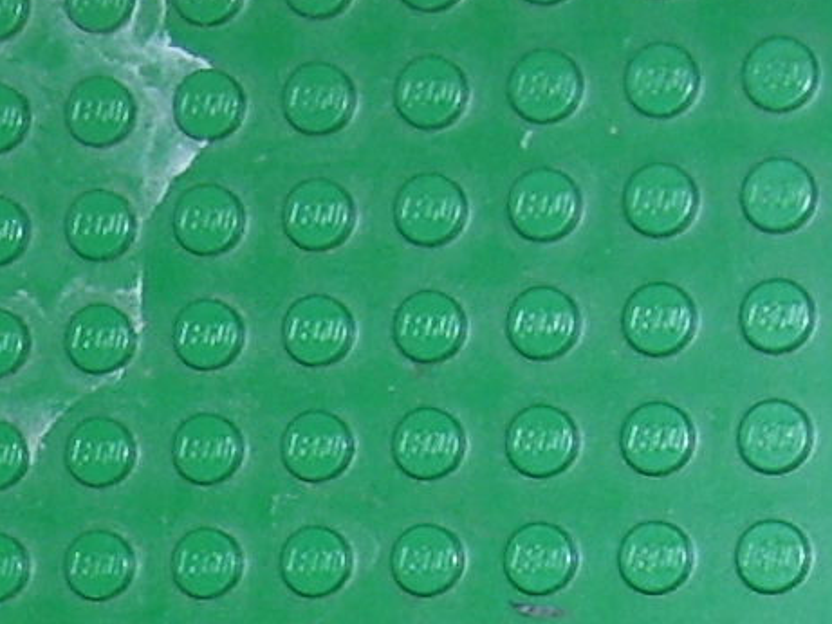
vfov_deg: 7.6
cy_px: 1533
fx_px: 4327
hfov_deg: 10.5
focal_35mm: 180
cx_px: -493
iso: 80
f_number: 2.7
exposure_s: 1/60
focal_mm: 6
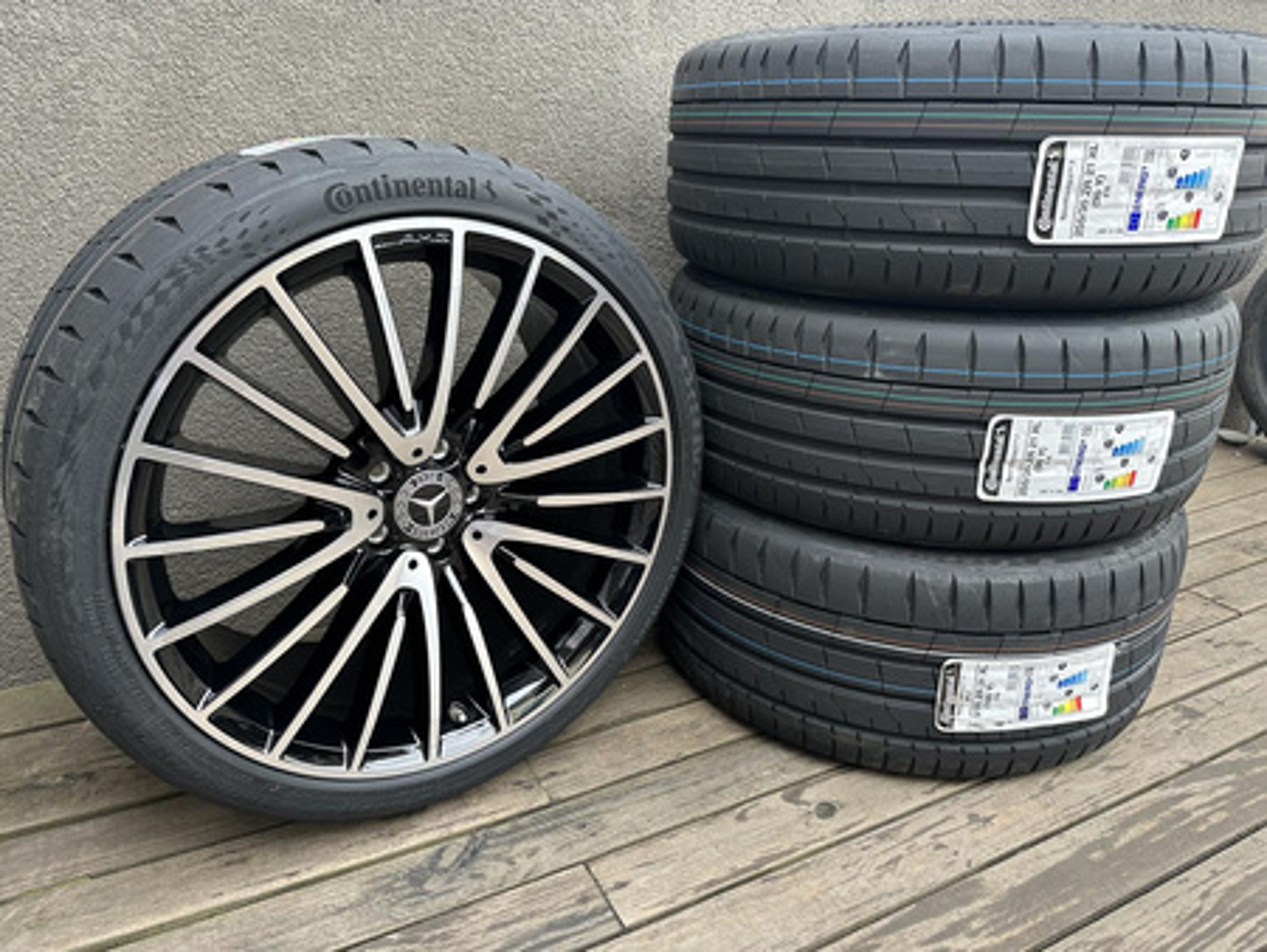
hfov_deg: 71.6
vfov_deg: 56.9
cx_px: 634
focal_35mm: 24
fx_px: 879
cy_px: 476
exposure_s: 1/157
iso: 80
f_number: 1.78
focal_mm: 6.86
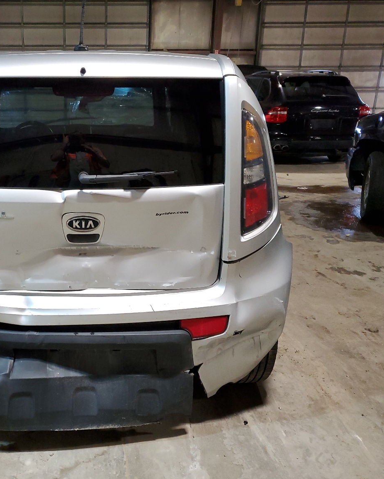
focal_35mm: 35
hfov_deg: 40.9
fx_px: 497
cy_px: 241
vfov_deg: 51.5
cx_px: 91
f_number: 1.5
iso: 207
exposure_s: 1/60.2
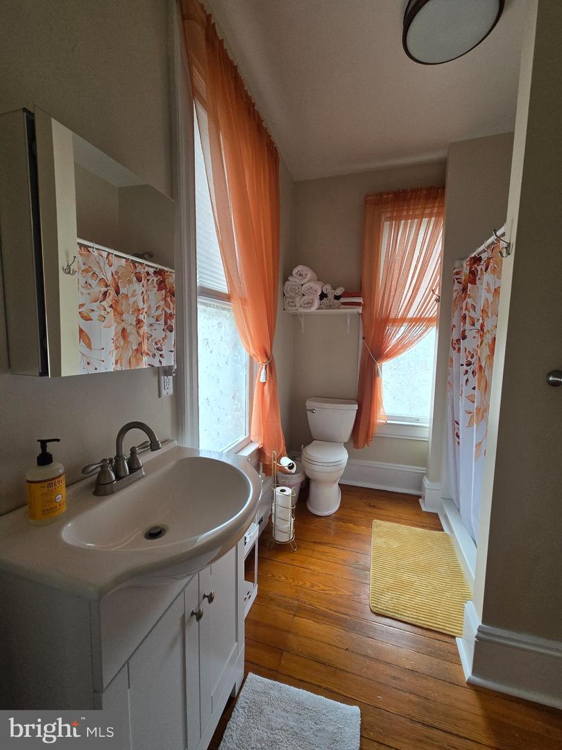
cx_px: 281
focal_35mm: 13
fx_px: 281
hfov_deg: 89.9
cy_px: 375
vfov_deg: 106.2
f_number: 2.2
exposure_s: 1/124
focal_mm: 2.2
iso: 50
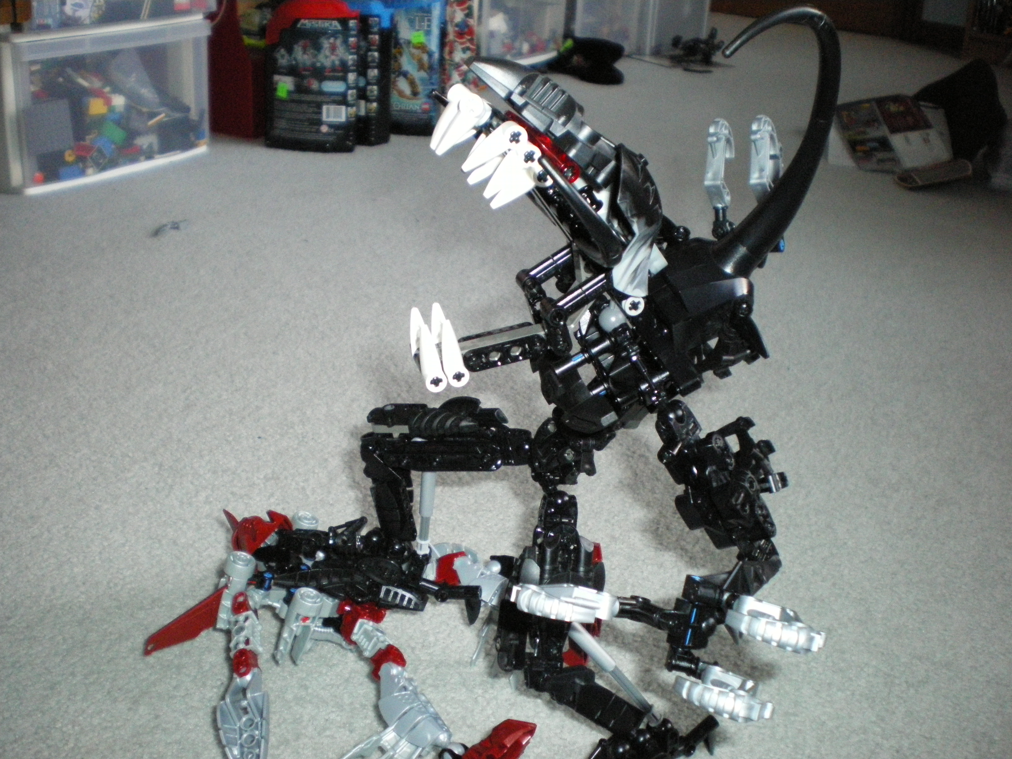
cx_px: 506
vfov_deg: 39.7
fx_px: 1052
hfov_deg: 51.4
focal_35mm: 36
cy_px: 380
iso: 640
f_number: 3.1
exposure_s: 1/50
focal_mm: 6.3
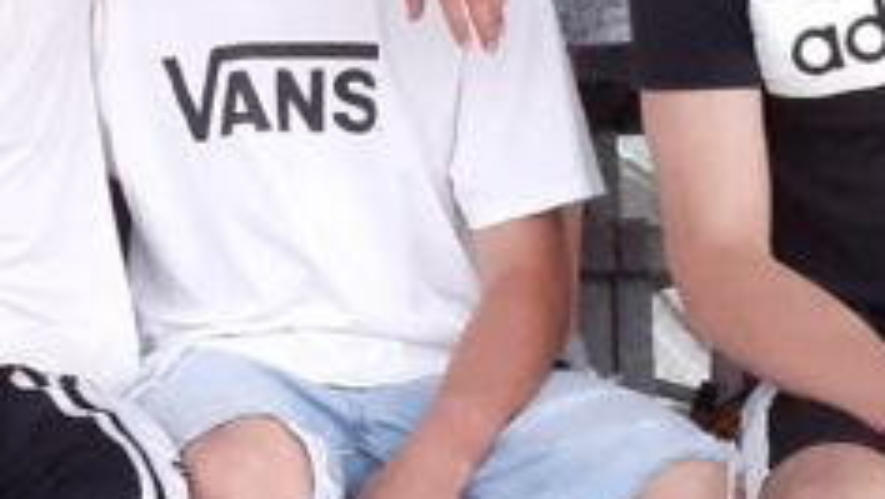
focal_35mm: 121
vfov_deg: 9.8
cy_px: -214
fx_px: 2841
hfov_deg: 16.7
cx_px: -251
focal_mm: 3.6
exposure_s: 1/50
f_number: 1.9
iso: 250
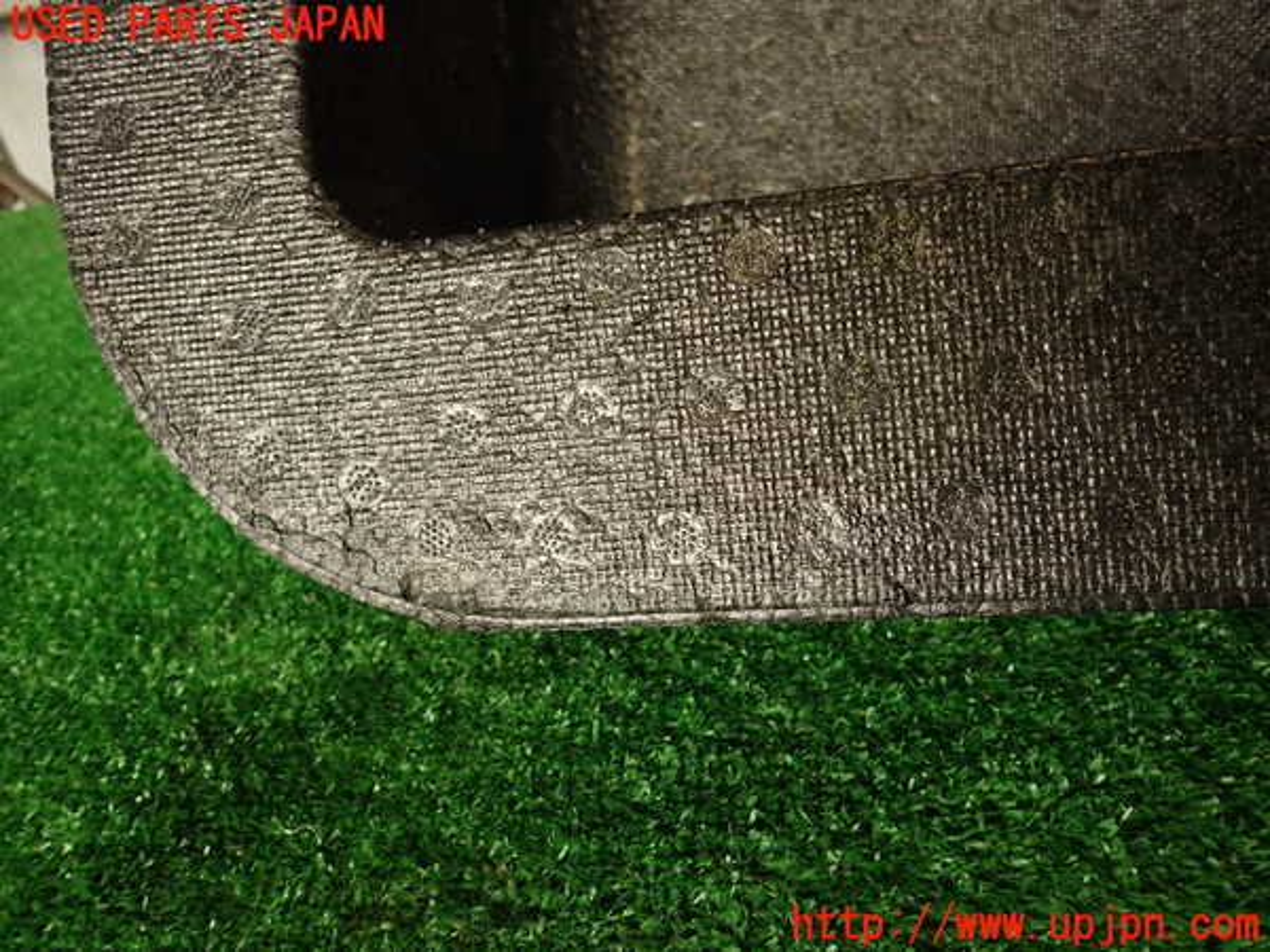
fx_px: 917
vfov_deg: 54.9
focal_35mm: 25
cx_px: 635
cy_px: 476
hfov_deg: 69.4
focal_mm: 4.5
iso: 100
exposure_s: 1/100
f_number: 2
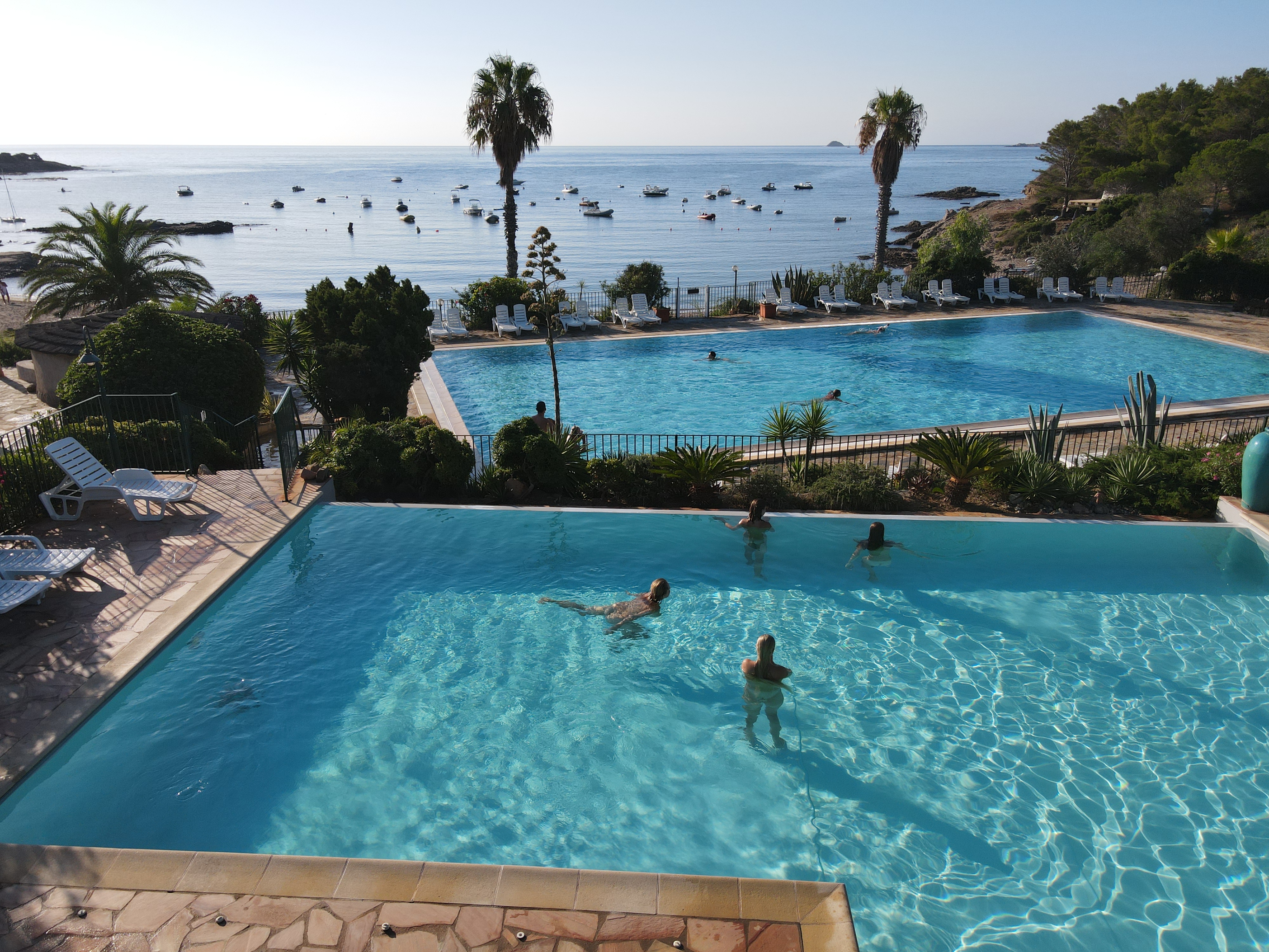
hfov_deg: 71.6
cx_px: 634
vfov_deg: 56.8
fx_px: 880
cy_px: 476
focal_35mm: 24
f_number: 2.8
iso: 100
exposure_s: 1/725
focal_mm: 4.5
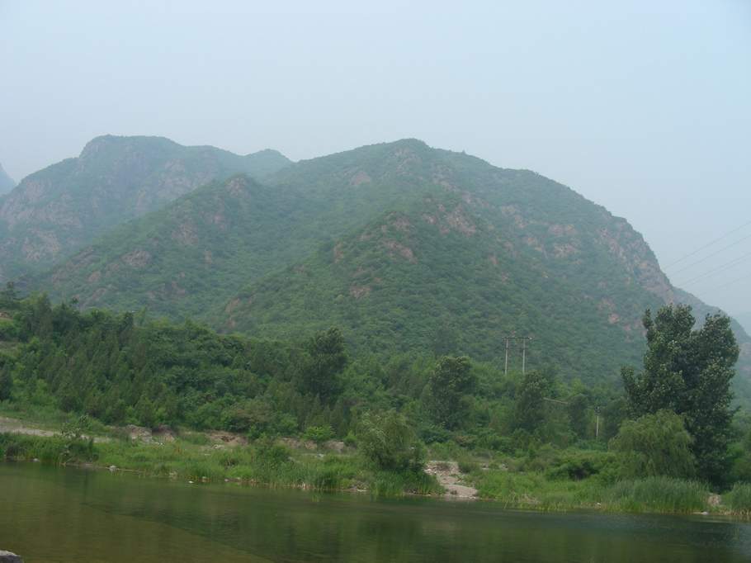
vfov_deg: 37.7
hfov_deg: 49.0
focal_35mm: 38
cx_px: 376
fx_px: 824
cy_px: 282
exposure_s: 1/376
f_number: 4
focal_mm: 6.3
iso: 50
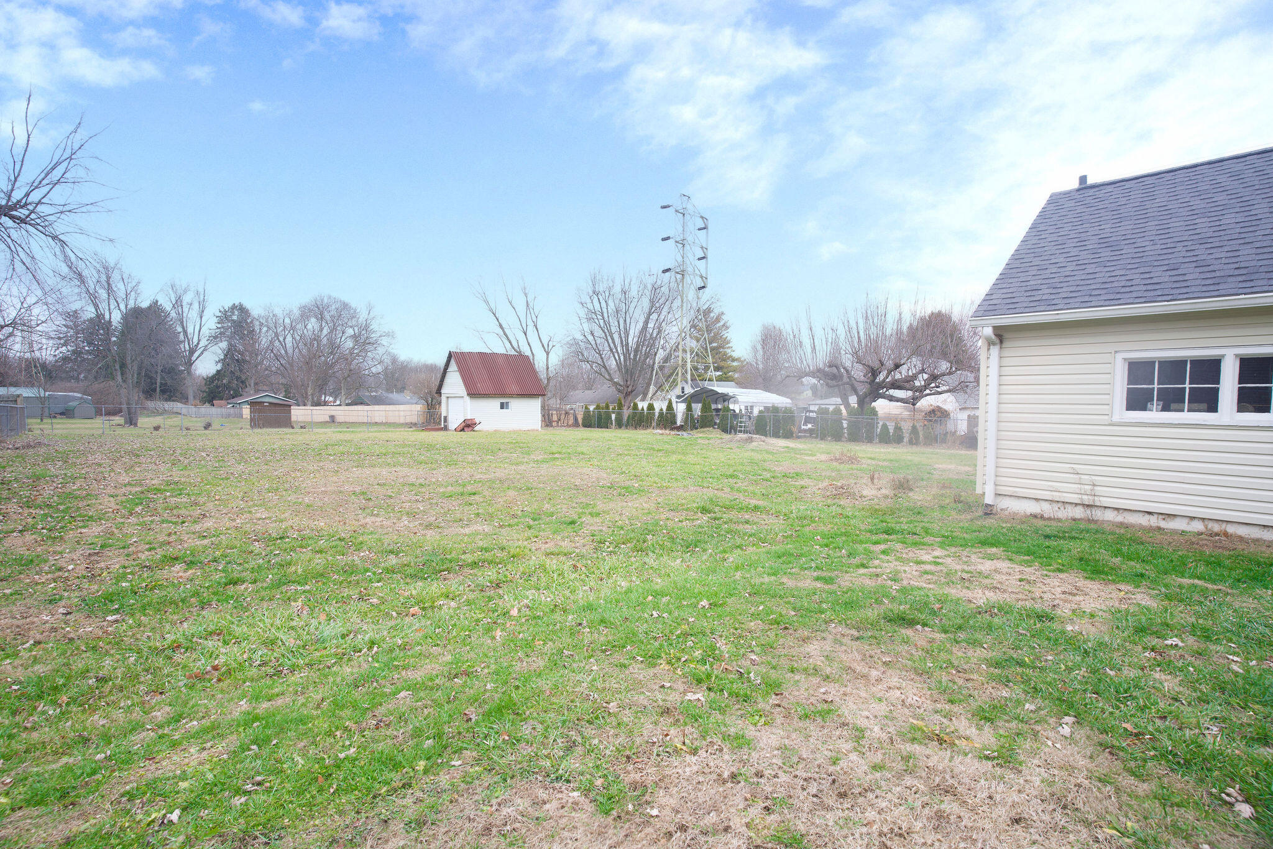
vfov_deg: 70.5
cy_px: 424
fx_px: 601
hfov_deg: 93.3
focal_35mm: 17
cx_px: 636
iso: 250
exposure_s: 1/4
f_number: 7.1
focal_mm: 17
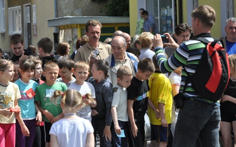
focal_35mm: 187
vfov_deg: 7.0
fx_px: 1201
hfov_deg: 11.2
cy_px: 94
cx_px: 75
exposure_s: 1/4000
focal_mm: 85
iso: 1000
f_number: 5.6
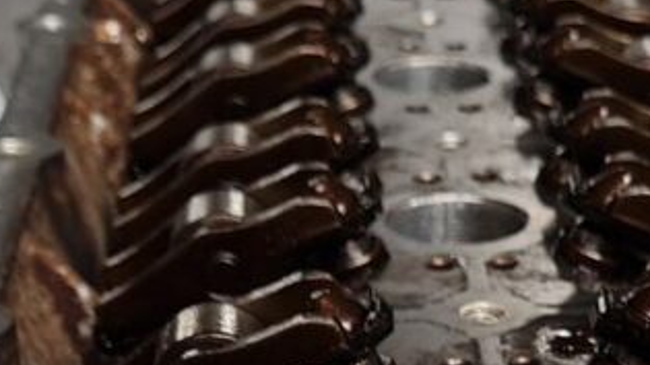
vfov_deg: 9.0
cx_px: 456
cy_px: 761
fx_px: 2171
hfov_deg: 17.0
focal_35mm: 126
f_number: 1.8
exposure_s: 1/100
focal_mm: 5.4
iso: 64
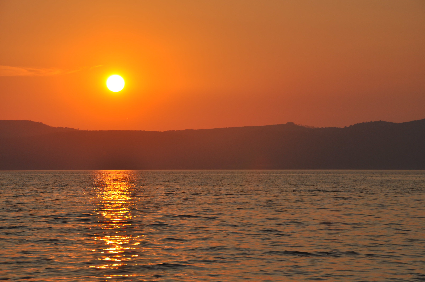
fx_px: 1857
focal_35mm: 158
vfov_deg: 8.7
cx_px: 212
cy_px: 141
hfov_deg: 13.1
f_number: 13
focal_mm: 105
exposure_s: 1/750
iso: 200
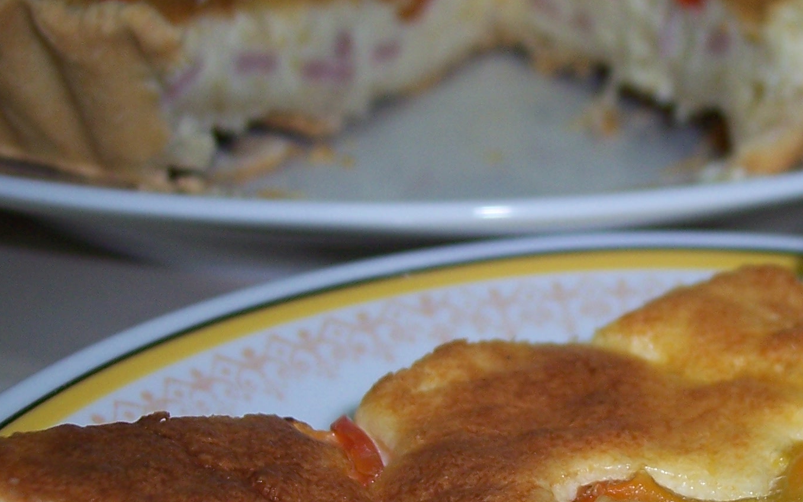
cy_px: 301
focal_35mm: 87
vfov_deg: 15.0
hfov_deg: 23.6
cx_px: 606
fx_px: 1904
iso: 100
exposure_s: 1/60
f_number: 2.8
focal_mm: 8
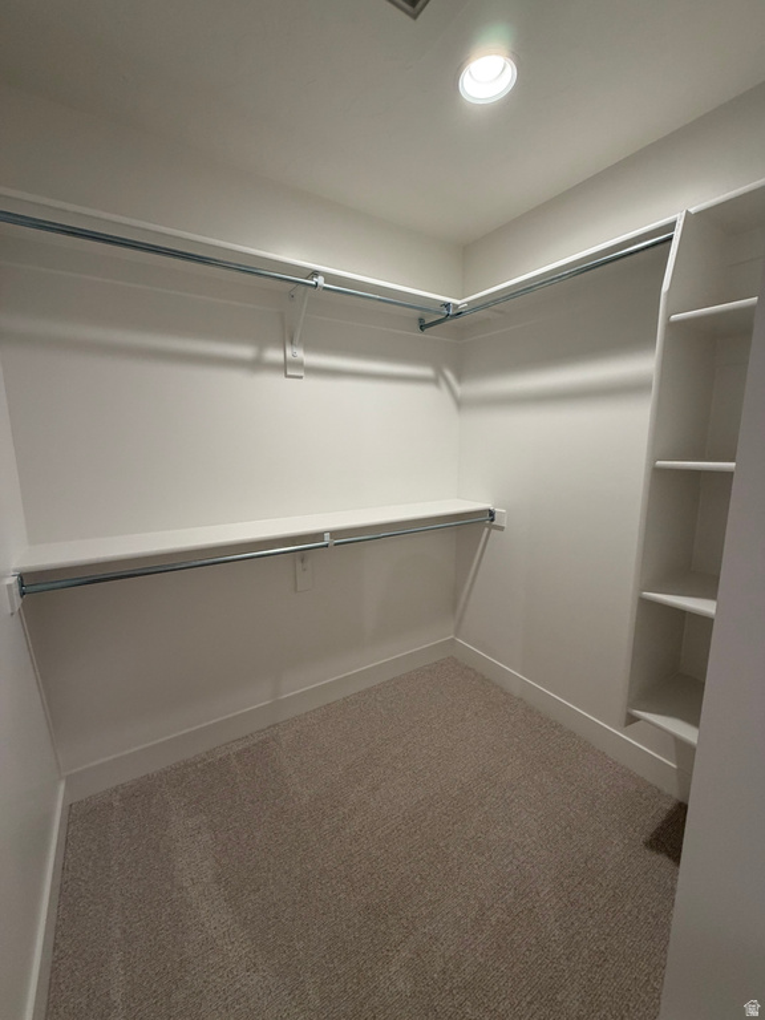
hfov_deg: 85.7
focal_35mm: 14
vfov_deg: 102.1
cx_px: 382
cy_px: 510
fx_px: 413
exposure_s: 1/60
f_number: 2.2
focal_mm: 2.22
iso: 200
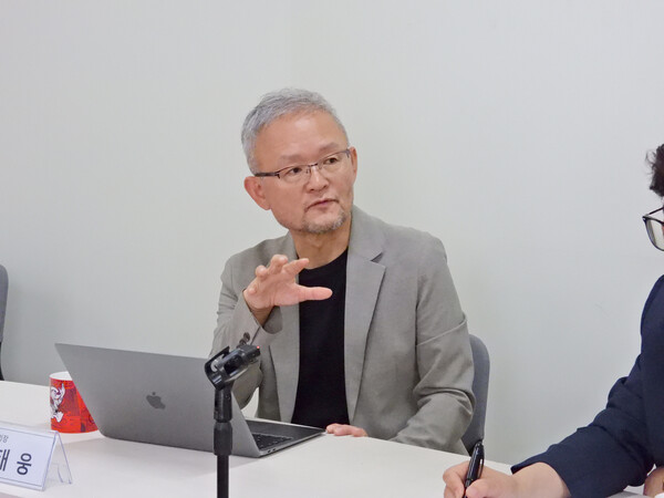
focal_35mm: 80
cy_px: 249
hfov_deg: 24.4
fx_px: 1535
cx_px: 332
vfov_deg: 18.4
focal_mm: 14.3
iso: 1800
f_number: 4
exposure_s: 1/125
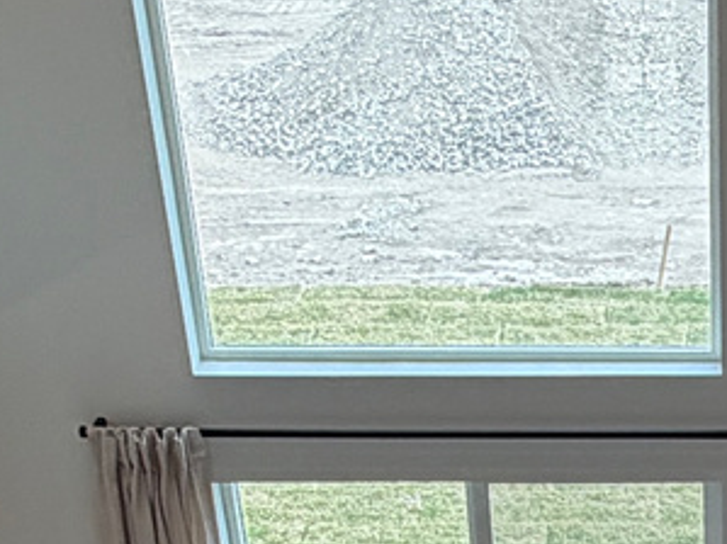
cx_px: 858
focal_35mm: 96
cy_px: 860
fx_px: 2015
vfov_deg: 14.2
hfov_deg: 19.3
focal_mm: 2.22
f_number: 2.2
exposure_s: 1/120
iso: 64
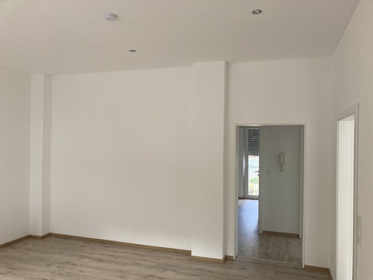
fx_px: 302
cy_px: 140
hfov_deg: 63.4
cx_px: 186
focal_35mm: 28
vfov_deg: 49.7
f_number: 1.8
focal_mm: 3.99
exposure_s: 1/121
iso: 64
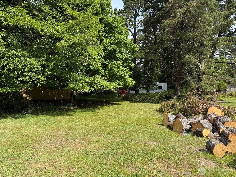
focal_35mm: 24
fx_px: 164
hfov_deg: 71.6
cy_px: 88
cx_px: 118
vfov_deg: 56.8
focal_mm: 6.76
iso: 80
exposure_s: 1/1855
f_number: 1.78
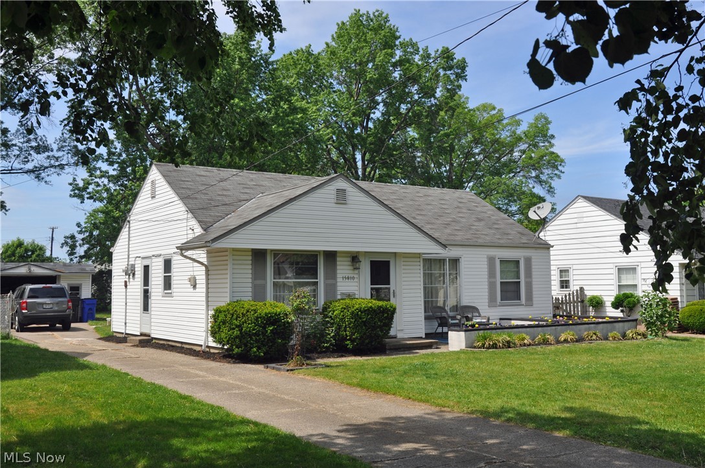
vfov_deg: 35.4
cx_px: 352
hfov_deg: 51.3
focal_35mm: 38
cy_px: 234
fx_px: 733
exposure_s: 1/400
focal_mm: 25
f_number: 10
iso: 200
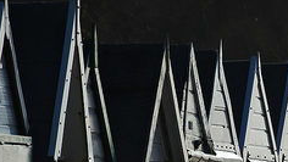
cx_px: 292
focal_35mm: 1594
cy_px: 163
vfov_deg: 0.8
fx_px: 12178
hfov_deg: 1.4
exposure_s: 1/1600
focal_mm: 400
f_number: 13
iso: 320
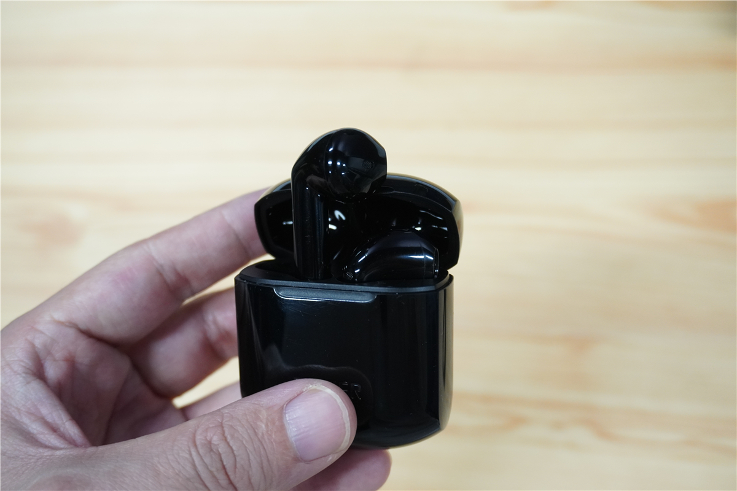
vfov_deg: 33.0
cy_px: 246
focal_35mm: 40
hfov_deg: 47.9
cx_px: 368
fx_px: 829
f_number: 4.5
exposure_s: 1/40
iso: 1600
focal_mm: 27
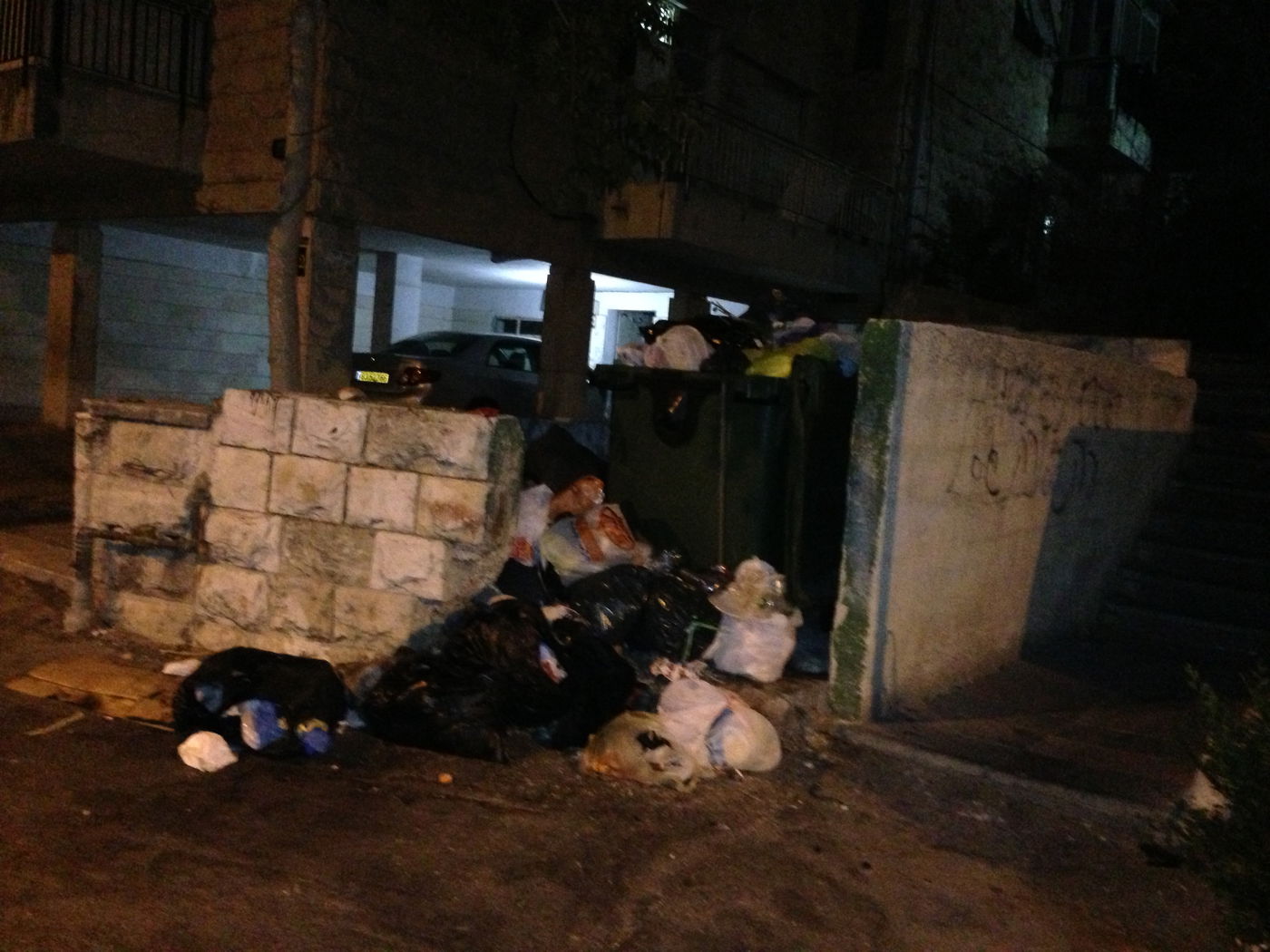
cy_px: 476
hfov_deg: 55.4
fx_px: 1211
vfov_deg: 42.9
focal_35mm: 33
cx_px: 635
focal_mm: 4.13
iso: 800
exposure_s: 1/16
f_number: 2.4
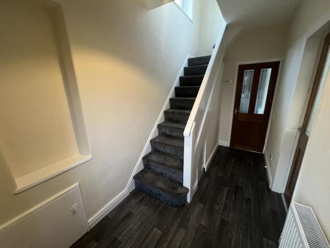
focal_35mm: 13
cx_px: 165
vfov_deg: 89.9
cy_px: 124
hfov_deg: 106.2
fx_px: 124
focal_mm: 1.57
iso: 500
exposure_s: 1/50
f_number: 1.8
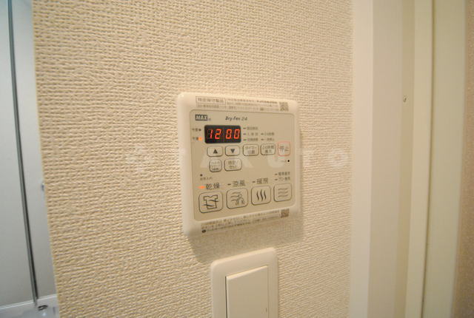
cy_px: 159
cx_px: 237
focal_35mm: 12
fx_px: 158
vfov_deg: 90.3
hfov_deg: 112.5
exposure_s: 1/100
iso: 1600
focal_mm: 8
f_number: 4.5
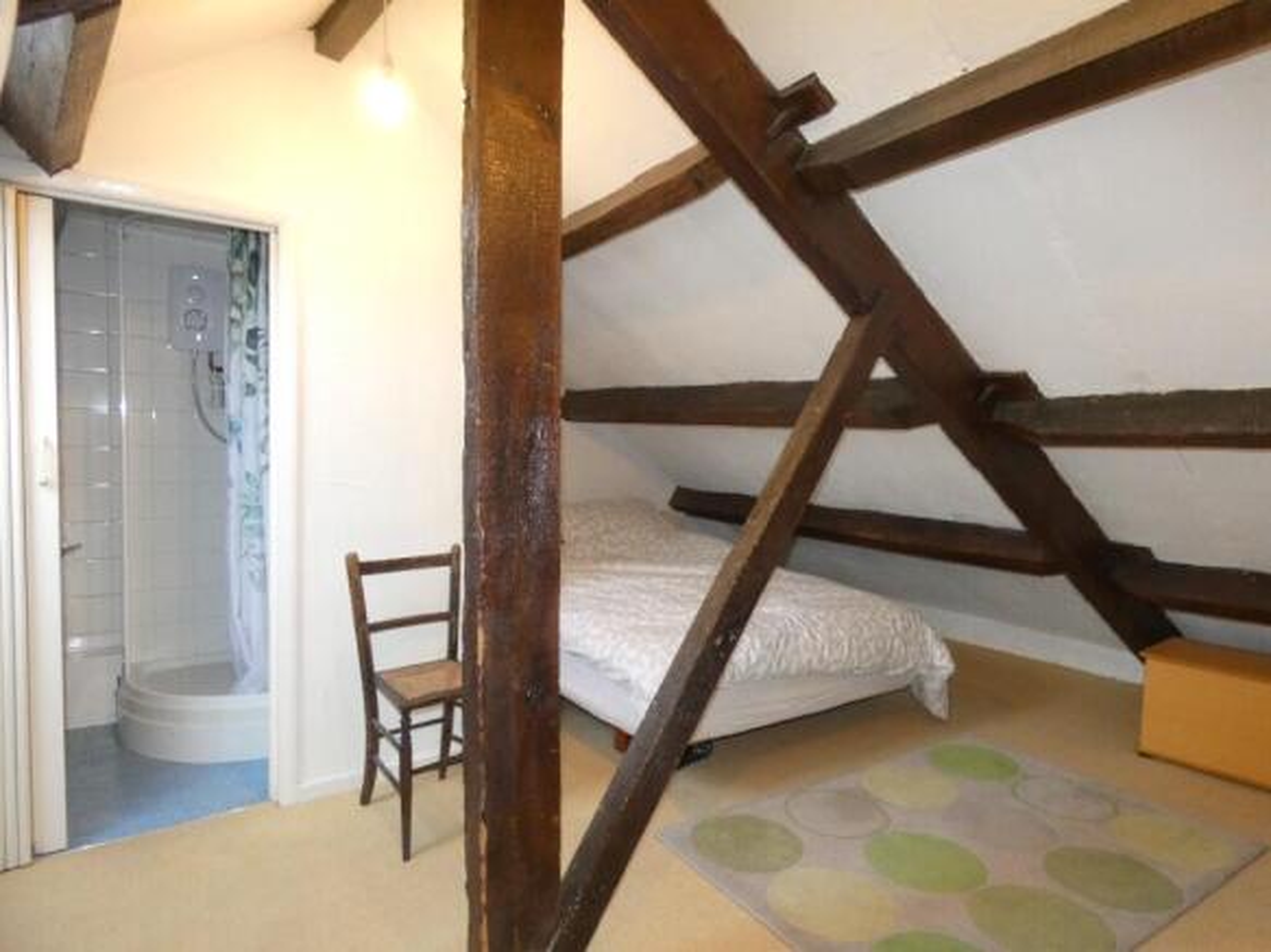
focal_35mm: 20
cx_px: 636
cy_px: 476
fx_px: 734
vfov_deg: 66.0
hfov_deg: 81.8
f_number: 2.8
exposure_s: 1/60
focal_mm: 3.6
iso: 500
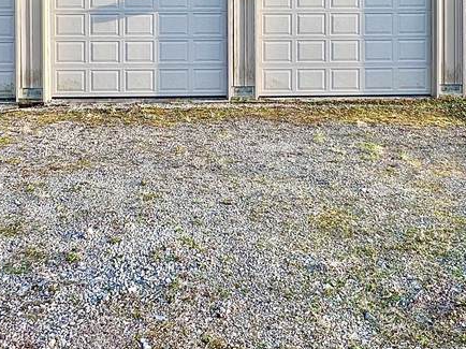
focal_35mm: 33
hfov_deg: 55.4
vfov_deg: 36.8
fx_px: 444
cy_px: -26
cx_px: 245
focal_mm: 2.22
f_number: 2.2
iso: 40
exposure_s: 1/319
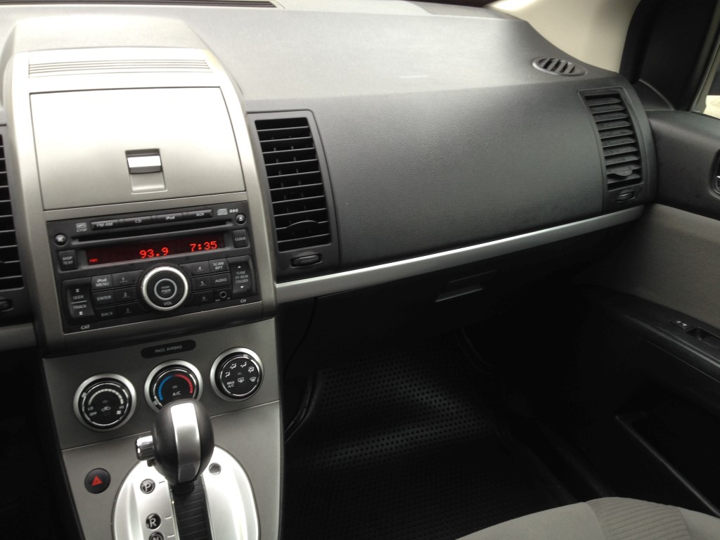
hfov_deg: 55.4
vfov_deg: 42.9
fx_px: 686
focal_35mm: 33
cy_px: 270
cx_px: 360
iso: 50
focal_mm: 4.12
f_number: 2.4
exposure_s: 1/24
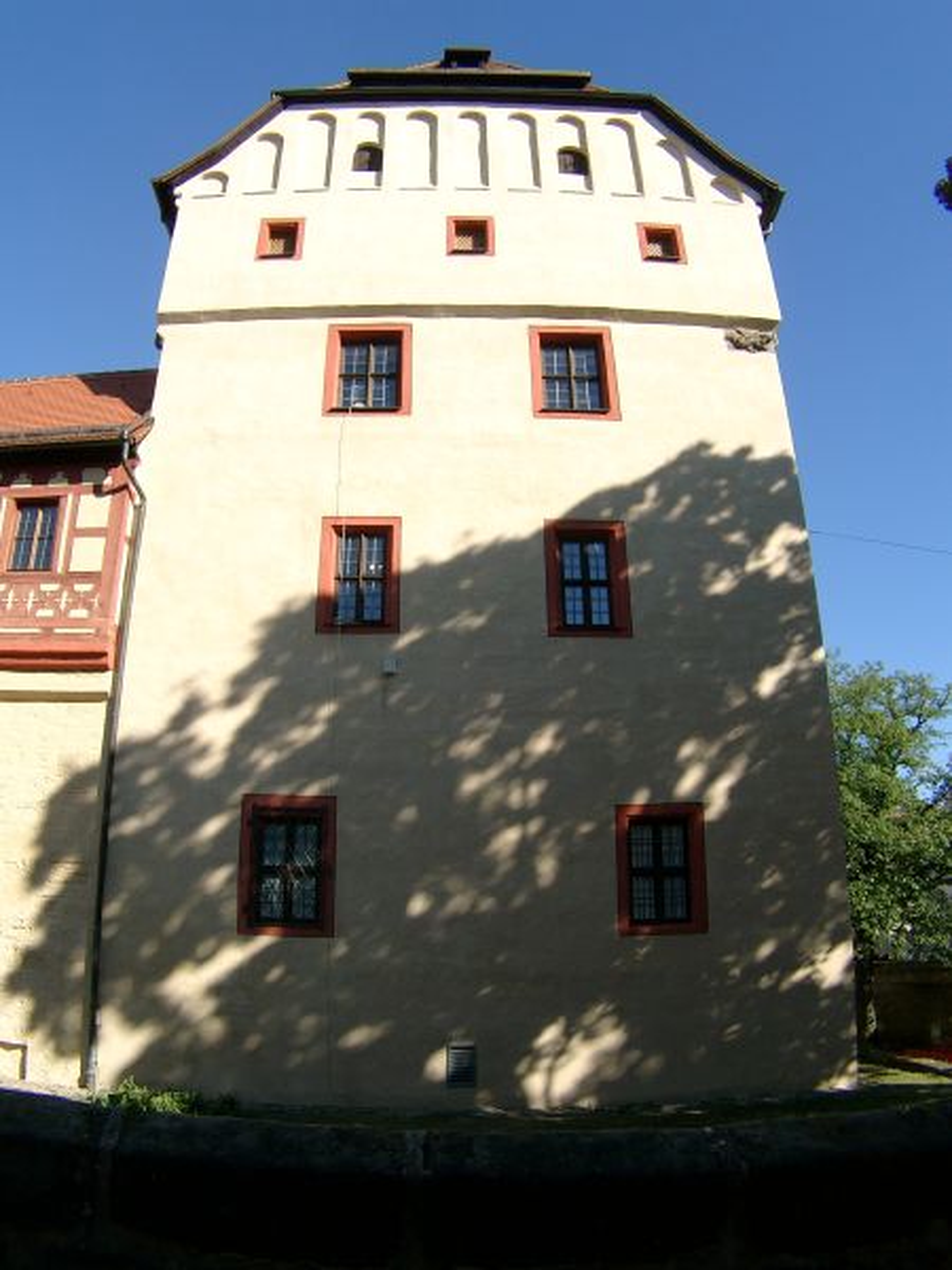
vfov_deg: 50.1
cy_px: 635
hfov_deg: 38.7
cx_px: 476
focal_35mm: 37
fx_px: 1357
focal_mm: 7.69
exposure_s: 1/547
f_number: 4
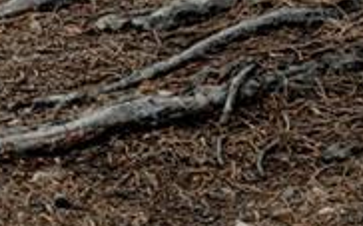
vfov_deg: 3.6
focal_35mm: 337
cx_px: -412
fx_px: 3328
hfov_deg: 6.1
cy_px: -882
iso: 200
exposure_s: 1/100
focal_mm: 50
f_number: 11
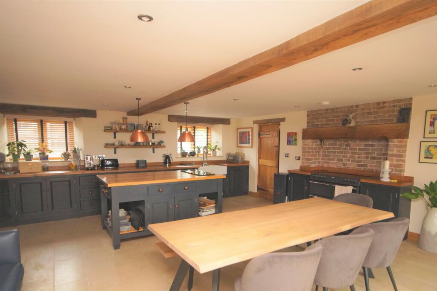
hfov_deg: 77.3
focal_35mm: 22
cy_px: 146
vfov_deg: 56.1
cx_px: 218
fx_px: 273
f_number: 5
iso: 800
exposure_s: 1/60
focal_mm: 15
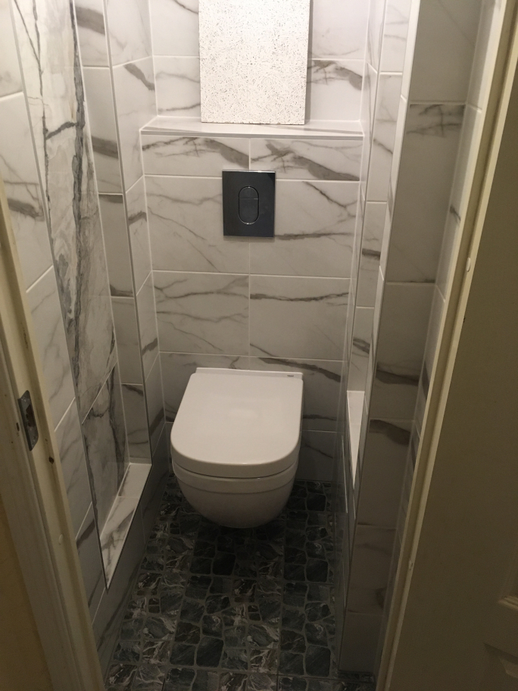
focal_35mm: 29
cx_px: 259
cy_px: 346
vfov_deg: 61.7
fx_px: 579
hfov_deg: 48.2
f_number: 2.2
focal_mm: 4.15
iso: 200
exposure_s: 1/33
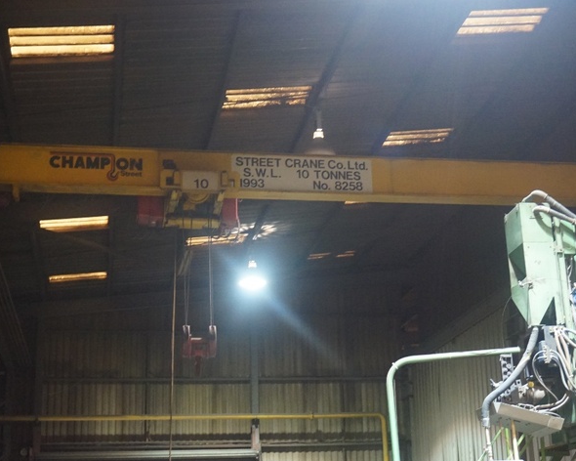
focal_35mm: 64
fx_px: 1084
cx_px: 314
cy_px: 233
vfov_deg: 24.0
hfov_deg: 29.7
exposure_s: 1/15
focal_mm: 37
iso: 3200
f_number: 5.6
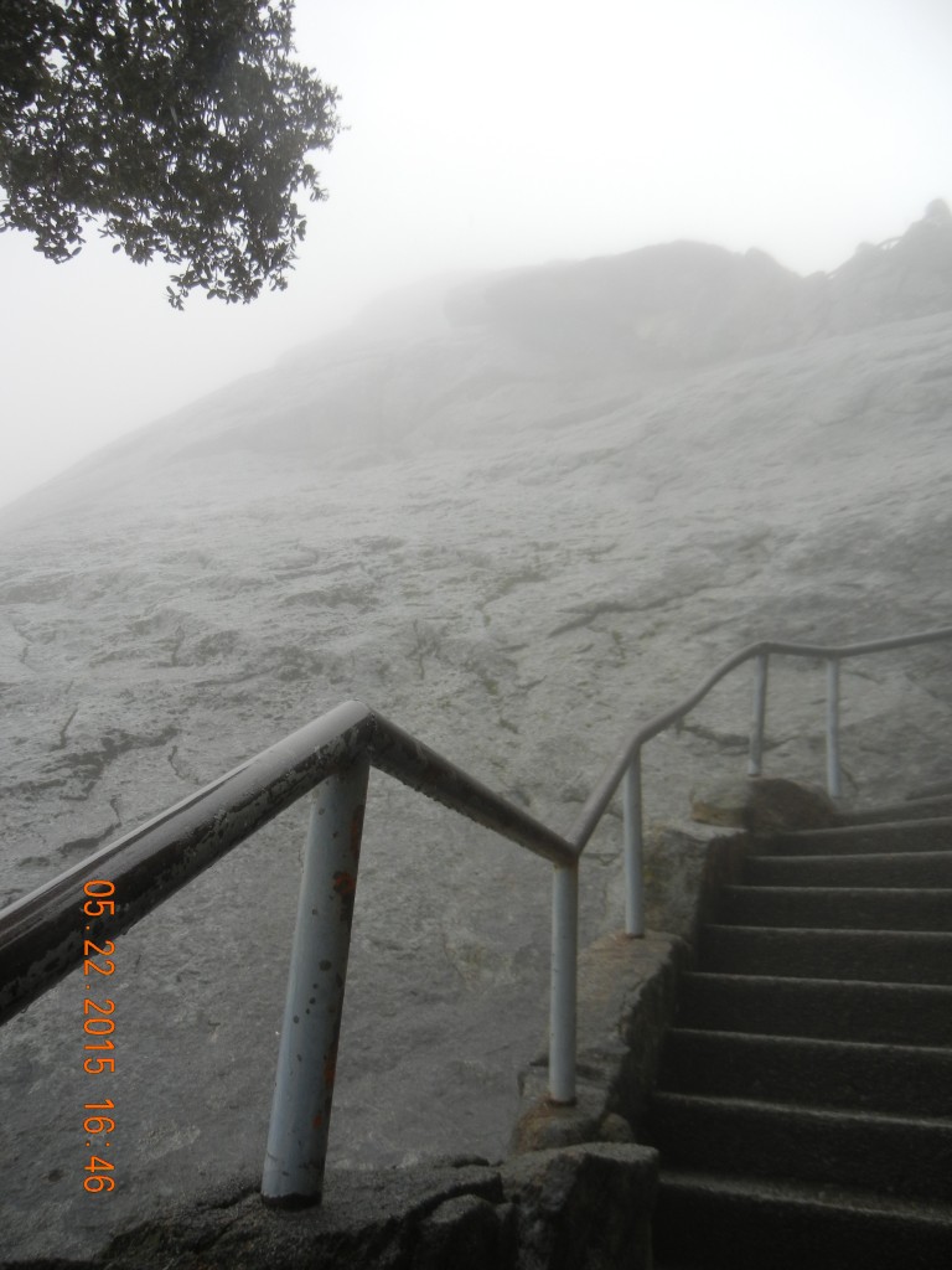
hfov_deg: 46.8
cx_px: 476
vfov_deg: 60.0
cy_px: 635
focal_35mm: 30
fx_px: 1100
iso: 160
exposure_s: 1/585
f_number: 3.5
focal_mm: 5.4
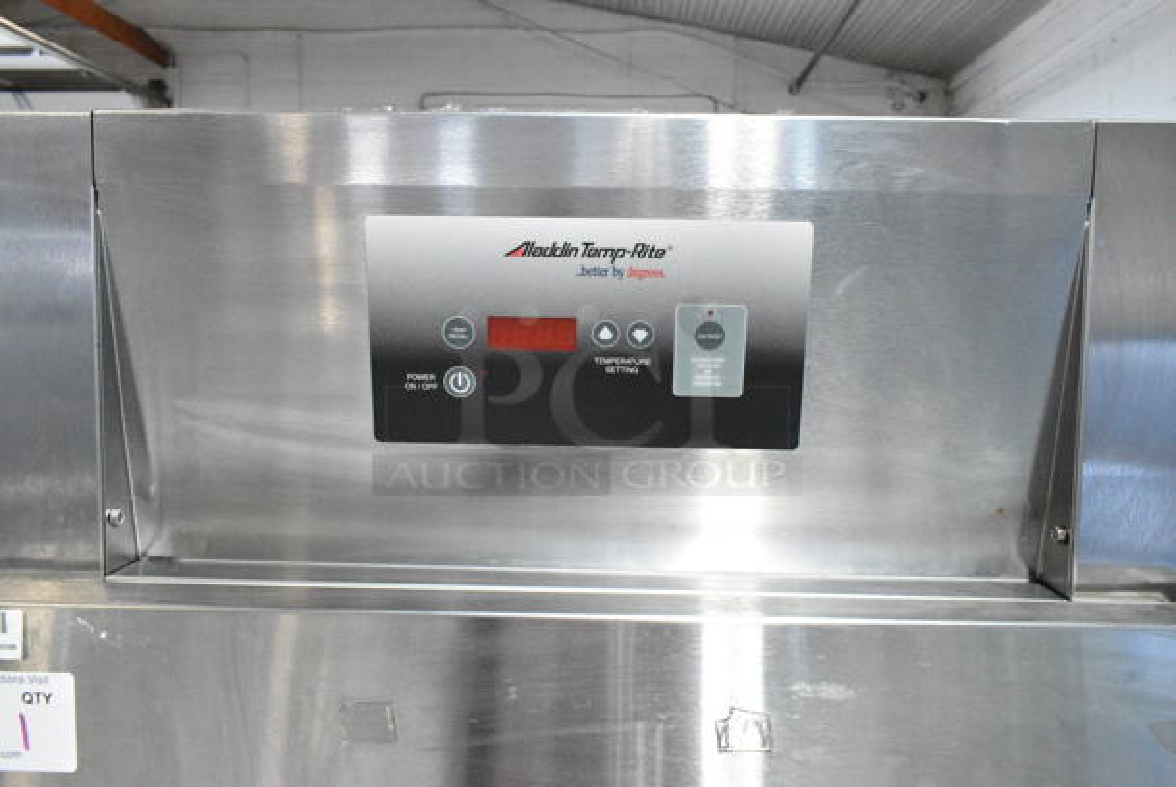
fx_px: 883
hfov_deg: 67.3
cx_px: 588
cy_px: 394
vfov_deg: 48.0
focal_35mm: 27
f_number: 8
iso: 6400
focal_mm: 18
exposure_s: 1/250
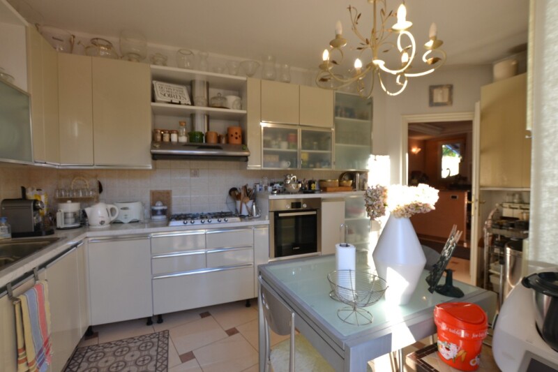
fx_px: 232
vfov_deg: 77.3
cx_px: 279
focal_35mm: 15
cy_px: 186
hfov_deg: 100.4
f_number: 6.3
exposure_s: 1/60
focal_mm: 10
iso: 400
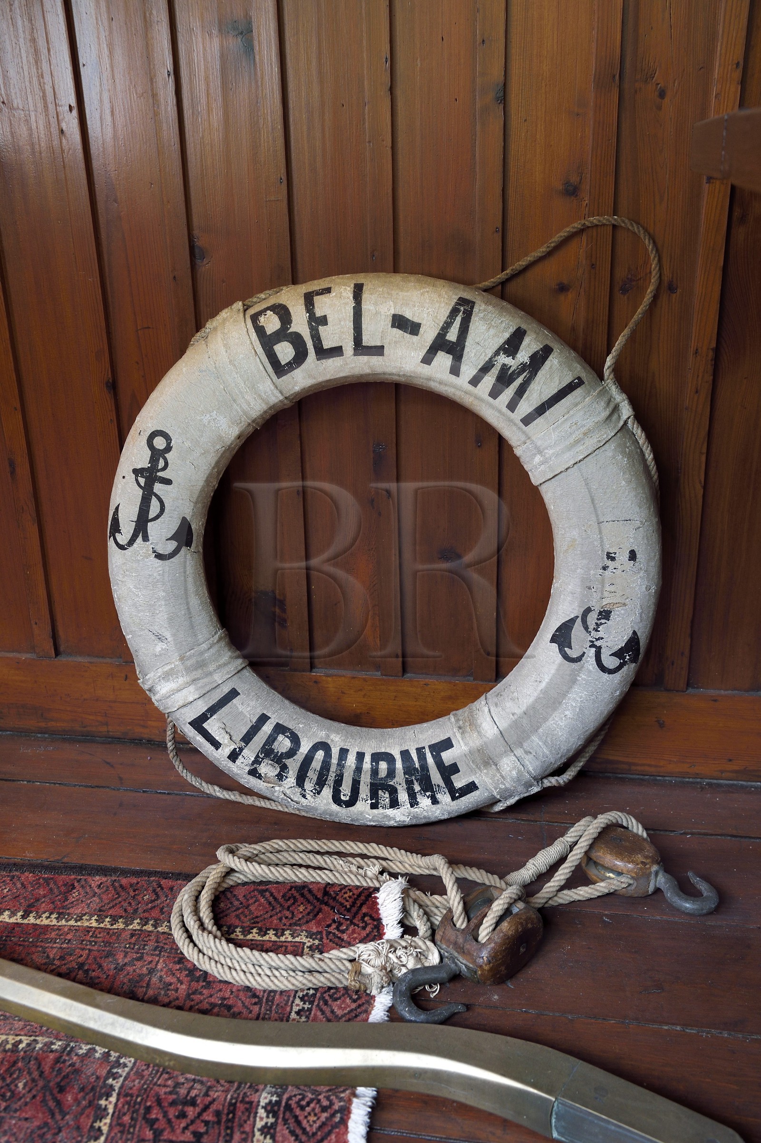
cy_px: 572
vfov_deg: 53.2
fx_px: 1142
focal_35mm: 36
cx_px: 380
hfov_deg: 36.8
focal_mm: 36
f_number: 6.3
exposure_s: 1/15
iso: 800
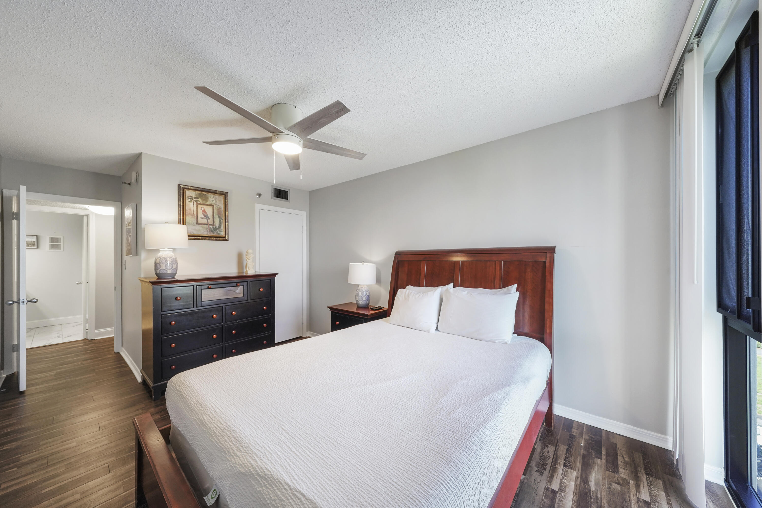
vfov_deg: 90.0
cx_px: 381
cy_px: 254
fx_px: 254
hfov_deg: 112.6
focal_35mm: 12
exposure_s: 1/30
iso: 400
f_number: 8
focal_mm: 12
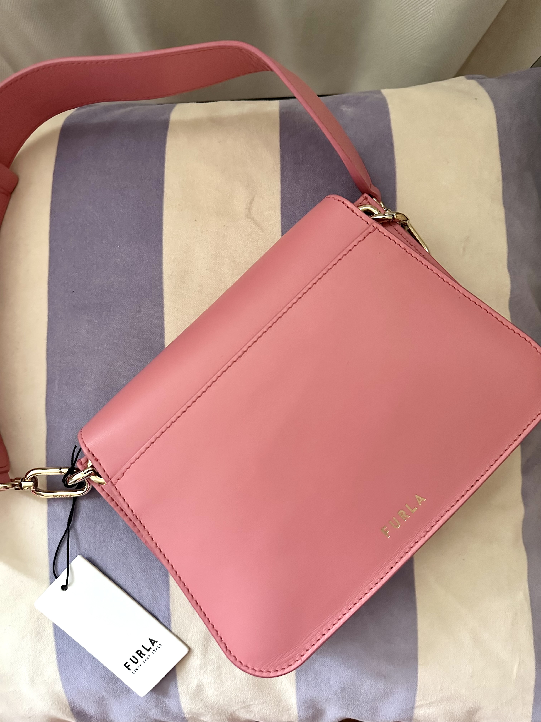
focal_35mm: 24
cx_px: 270
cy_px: 361
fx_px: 500
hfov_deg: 56.8
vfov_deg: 71.6
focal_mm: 6.86
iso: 800
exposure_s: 1/60
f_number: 1.78
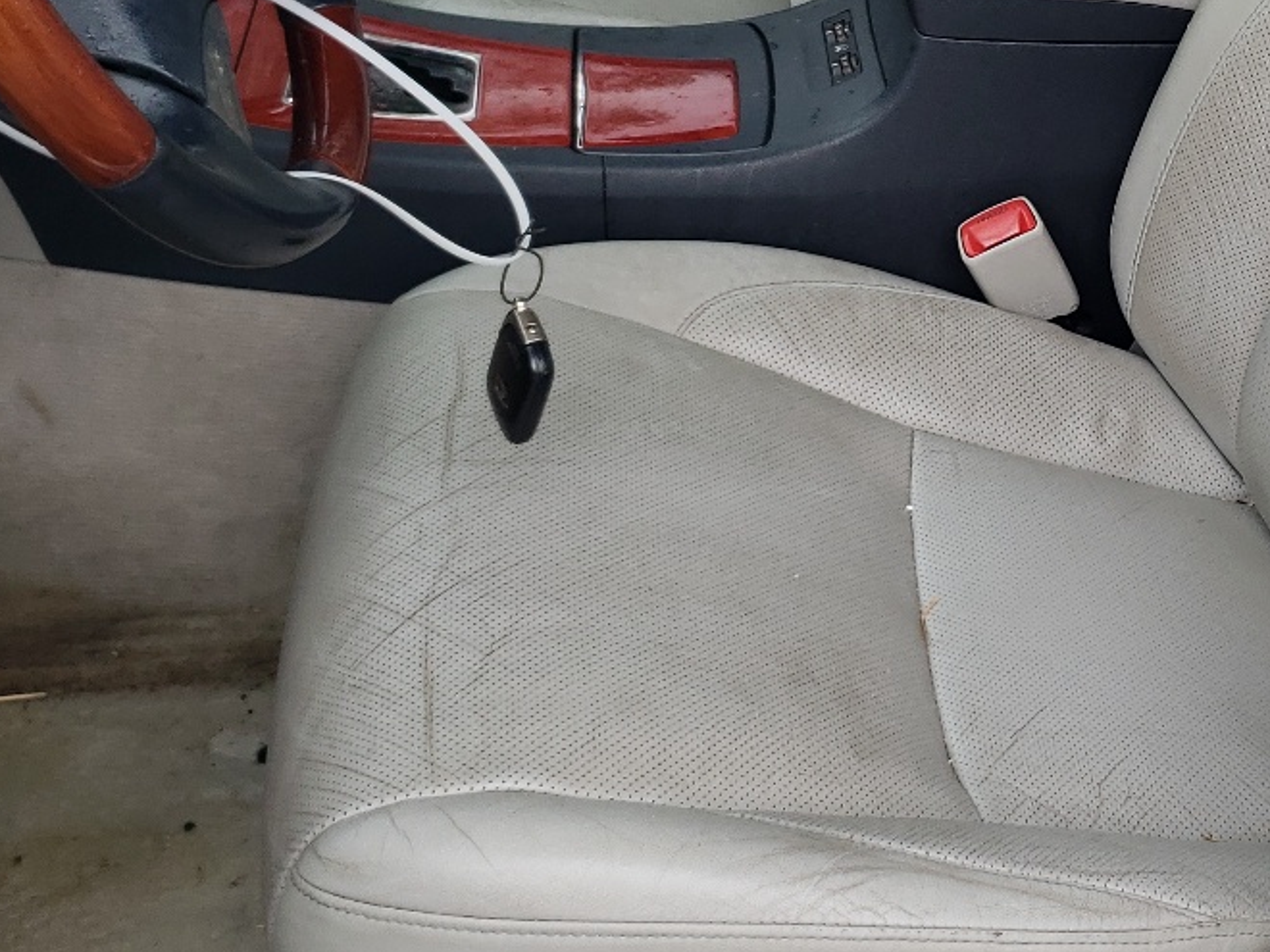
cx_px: 1054
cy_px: 212
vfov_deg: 23.0
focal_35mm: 63
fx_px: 2311
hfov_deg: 29.9
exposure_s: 1/145
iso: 50
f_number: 1.5
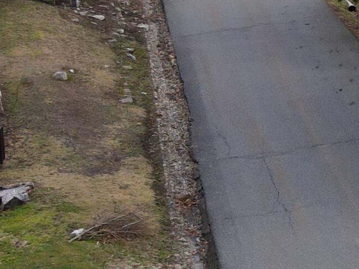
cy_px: 77
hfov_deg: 15.5
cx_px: 622
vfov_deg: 13.3
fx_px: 1151
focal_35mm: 111
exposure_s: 1/15
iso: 280
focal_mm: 4.5
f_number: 2.8
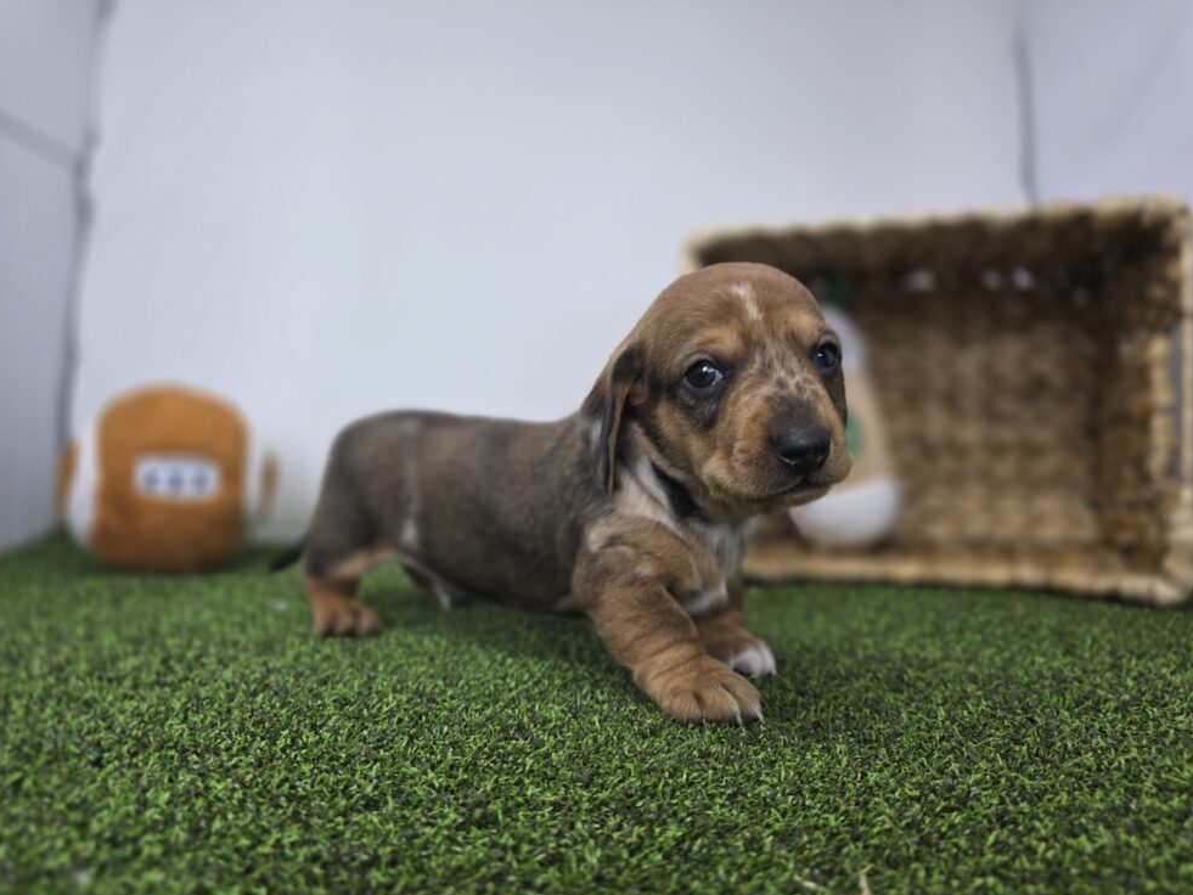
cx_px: 612
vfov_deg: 56.8
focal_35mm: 24
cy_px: 437
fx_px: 827
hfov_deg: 71.6
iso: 32
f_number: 1.7
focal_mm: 6.3
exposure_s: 1/120
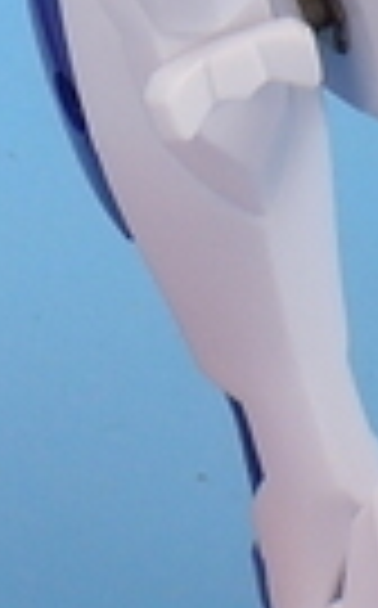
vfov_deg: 3.0
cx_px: -225
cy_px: -1239
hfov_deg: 1.9
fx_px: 11327
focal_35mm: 685
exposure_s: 1/5
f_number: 6.3
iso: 80
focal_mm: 18.2
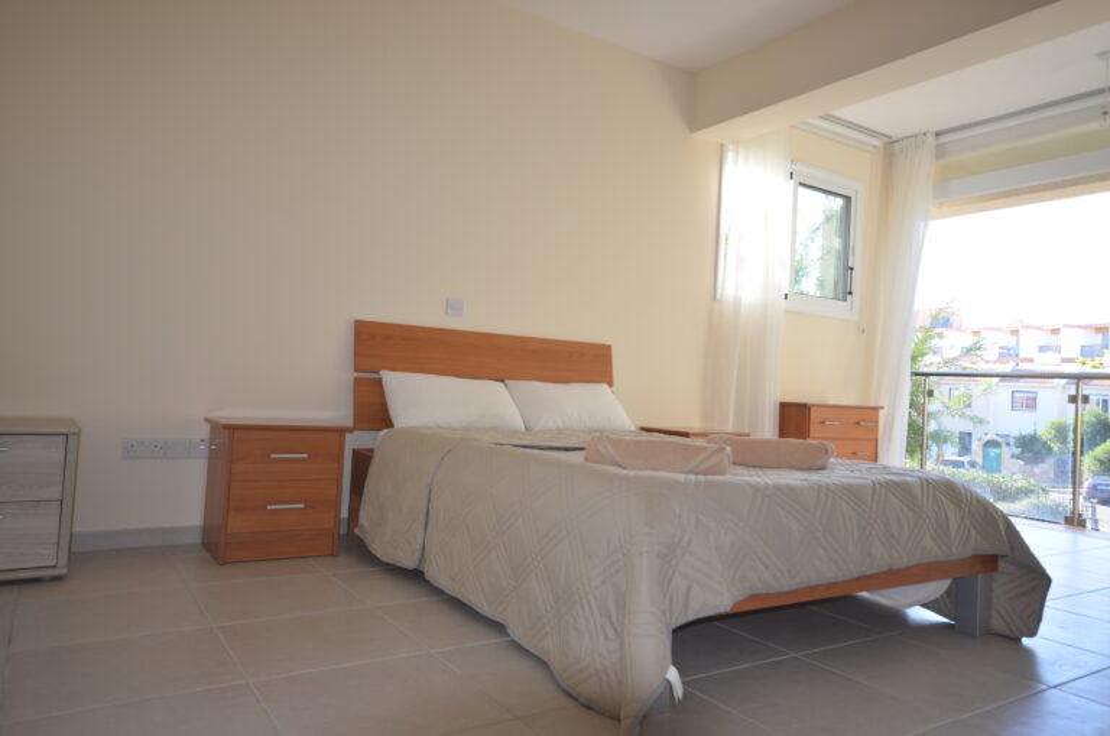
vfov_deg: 52.9
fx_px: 739
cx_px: 555
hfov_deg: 73.8
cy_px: 368
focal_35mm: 24
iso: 400
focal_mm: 16
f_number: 5
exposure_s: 1/125
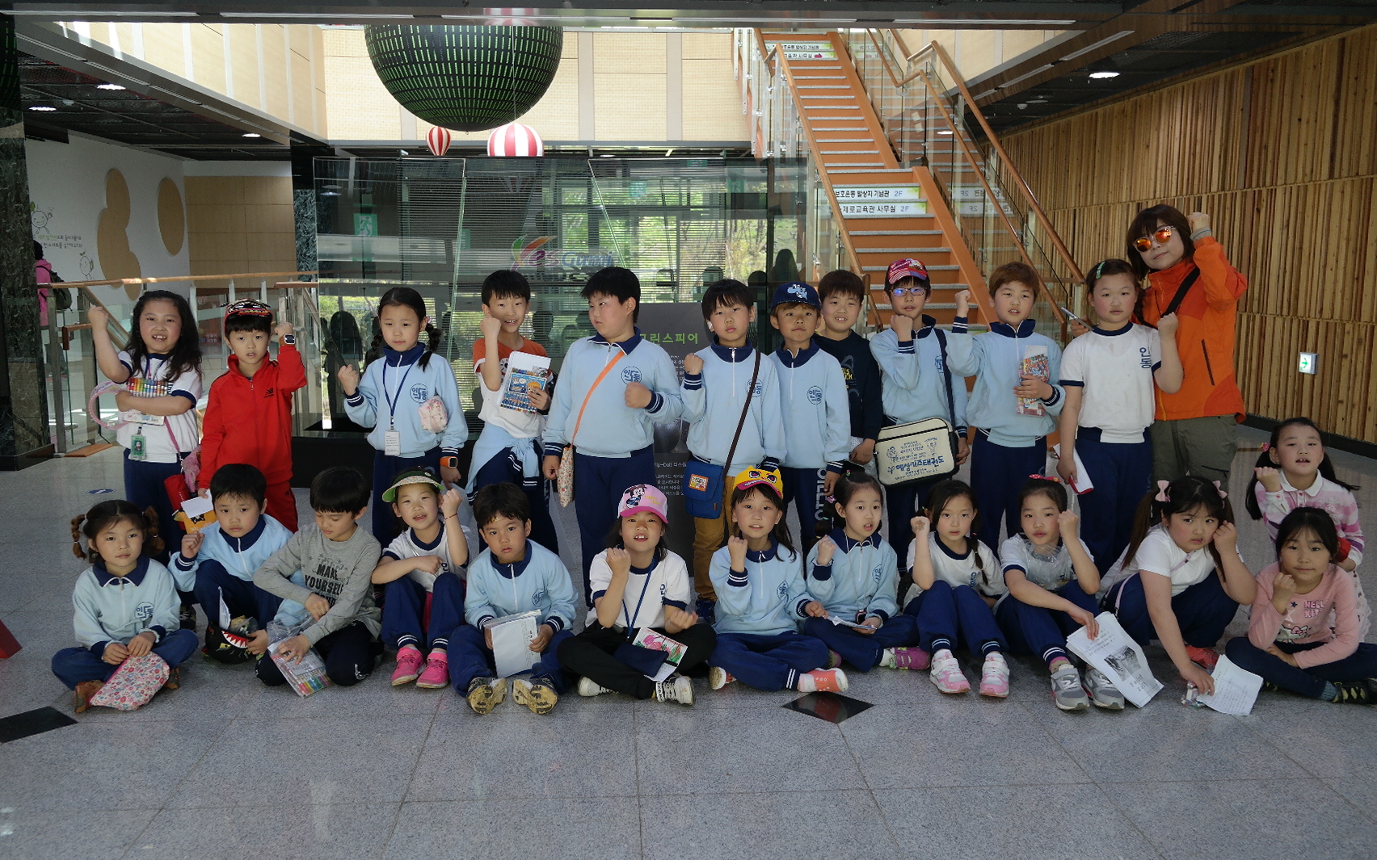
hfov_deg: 61.2
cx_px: 688
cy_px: 453
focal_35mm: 31
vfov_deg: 40.6
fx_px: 1163
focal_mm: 20
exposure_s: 1/40
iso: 200
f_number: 3.5
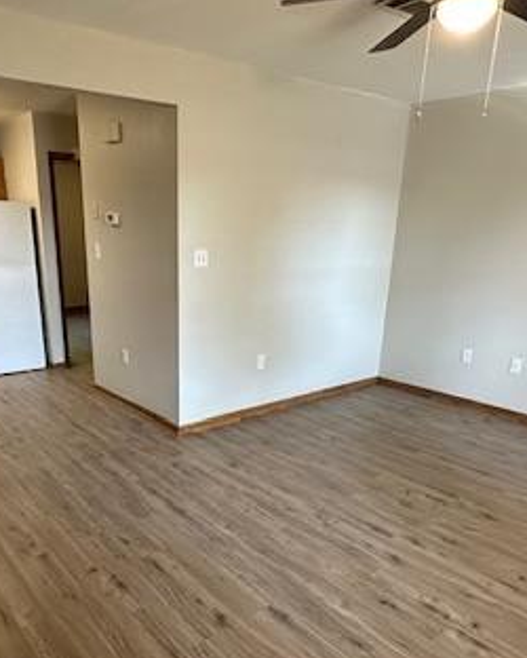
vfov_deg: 61.2
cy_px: 420
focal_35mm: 28
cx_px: 207
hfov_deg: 51.2
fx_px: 545
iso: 320
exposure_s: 1/60
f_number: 2.2
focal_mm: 2.22
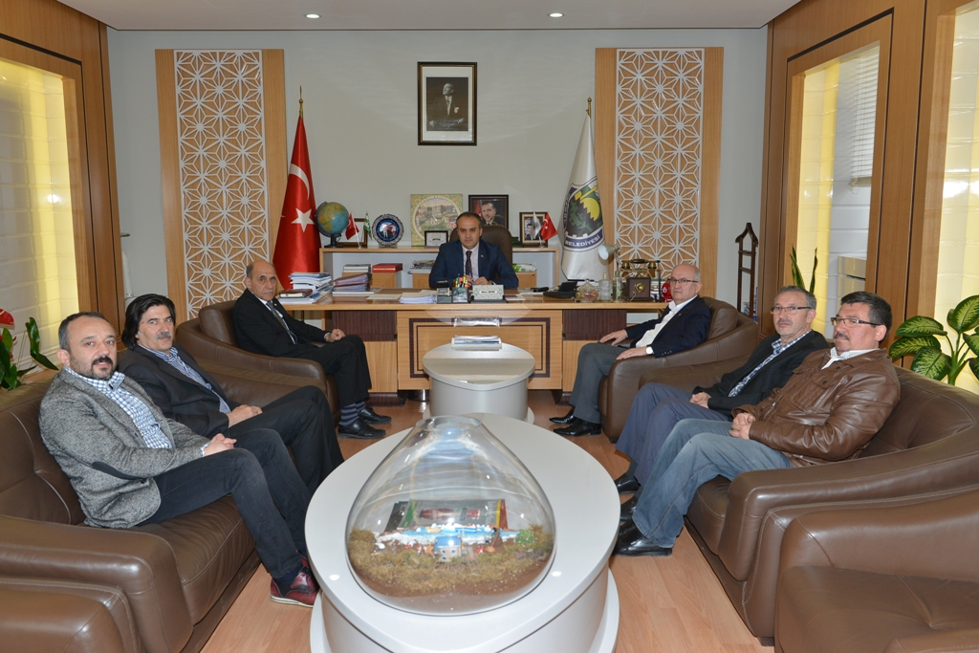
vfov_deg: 42.3
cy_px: 326
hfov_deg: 60.3
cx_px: 490
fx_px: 843
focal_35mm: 31
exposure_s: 1/80
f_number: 6.3
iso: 640
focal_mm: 31
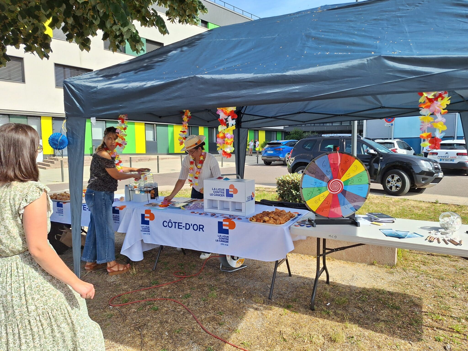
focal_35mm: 23
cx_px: 234
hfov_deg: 73.9
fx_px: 311
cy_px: 176
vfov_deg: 58.9
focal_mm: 5.54
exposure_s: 1/1167
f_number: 1.8
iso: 40
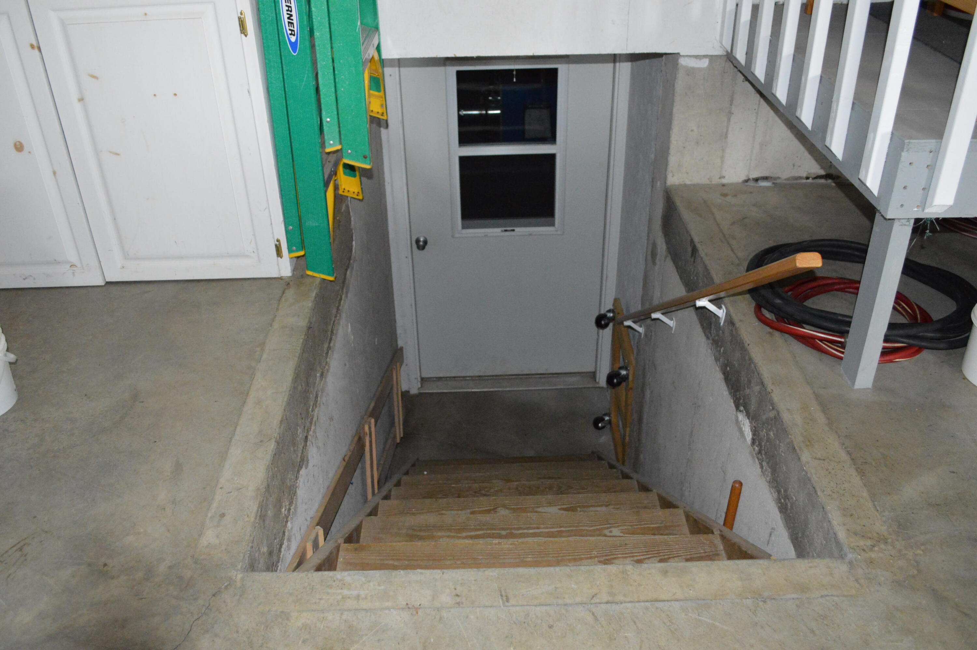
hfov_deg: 62.0
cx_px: 488
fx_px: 813
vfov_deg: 43.5
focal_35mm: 30
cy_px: 325
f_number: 3.8
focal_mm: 20
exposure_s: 1/60
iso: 3200
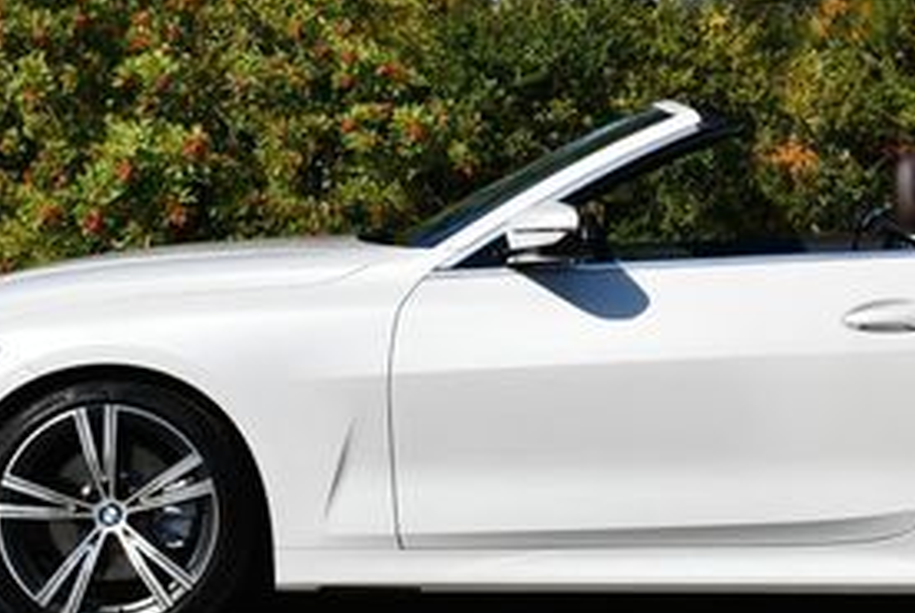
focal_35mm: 125
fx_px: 3182
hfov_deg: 16.2
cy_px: 119
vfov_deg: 11.0
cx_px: 766
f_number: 9
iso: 100
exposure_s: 1/400
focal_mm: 27
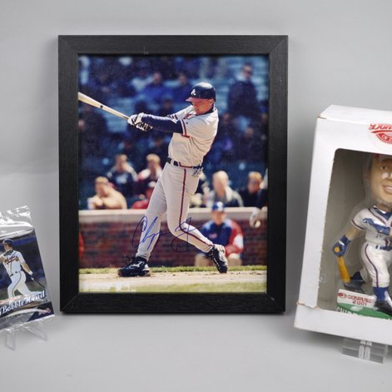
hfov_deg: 22.5
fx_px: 987
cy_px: 196
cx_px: 204
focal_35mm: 77
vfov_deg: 22.5
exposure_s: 1/60
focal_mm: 40
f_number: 4
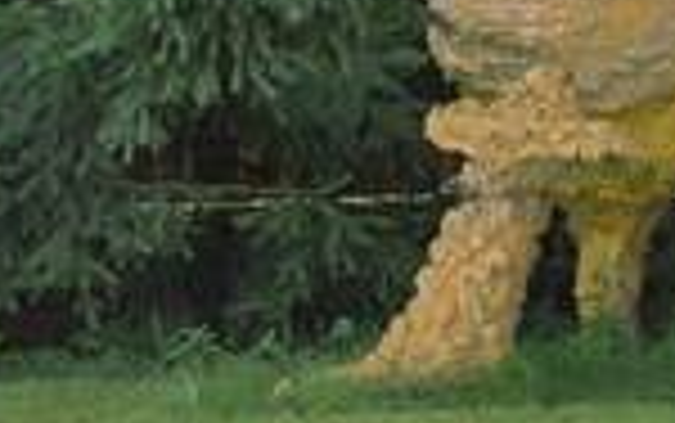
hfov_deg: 19.7
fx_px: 1896
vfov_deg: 12.5
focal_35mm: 103
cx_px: 634
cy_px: -47
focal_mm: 38
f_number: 7.1
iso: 100
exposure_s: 1/50
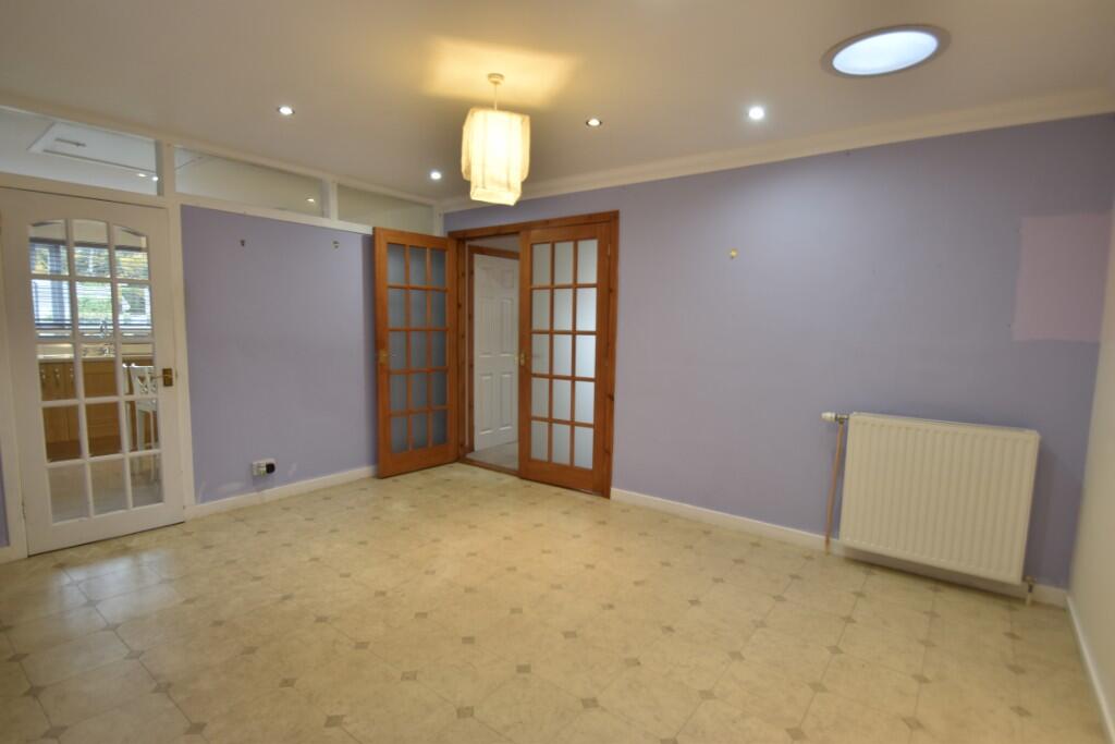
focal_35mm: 16
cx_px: 558
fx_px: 511
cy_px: 372
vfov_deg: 72.1
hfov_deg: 95.0
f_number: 4.5
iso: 100
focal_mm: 11
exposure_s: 1/15
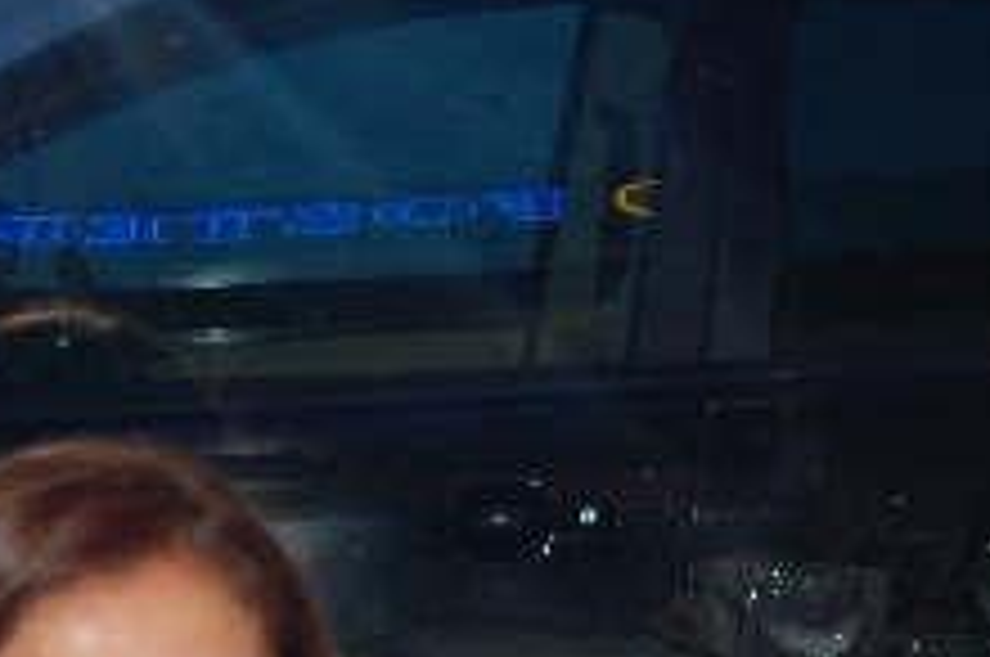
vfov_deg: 6.2
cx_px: 626
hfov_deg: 9.4
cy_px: 1076
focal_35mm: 218
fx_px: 5986
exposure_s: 1/60
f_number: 5
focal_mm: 40
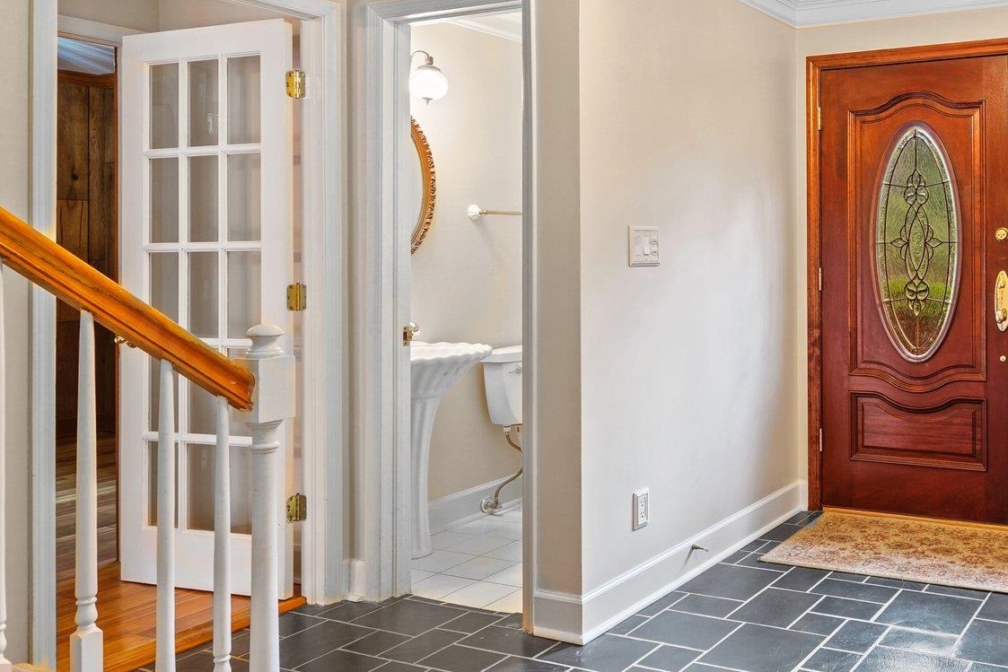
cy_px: 253
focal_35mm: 31
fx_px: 868
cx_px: 869
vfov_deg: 42.0
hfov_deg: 54.1
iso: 100
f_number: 9
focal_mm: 17
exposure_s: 6
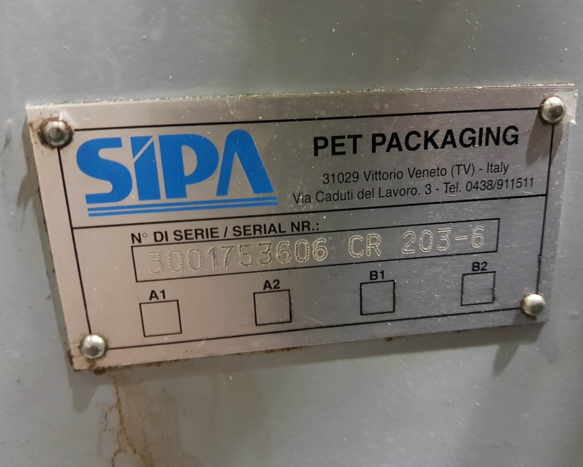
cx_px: 303
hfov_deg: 62.2
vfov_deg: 51.5
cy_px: 241
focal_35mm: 28
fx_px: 483
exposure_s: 1/10
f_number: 1.7
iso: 400
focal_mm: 4.3
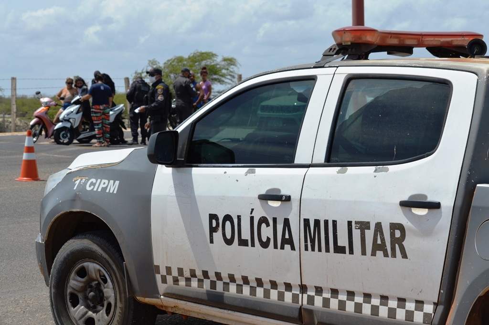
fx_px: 1120
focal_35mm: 82
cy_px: 162
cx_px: 244
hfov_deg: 24.6
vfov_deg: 16.5
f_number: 9
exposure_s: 1/320
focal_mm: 55
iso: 100
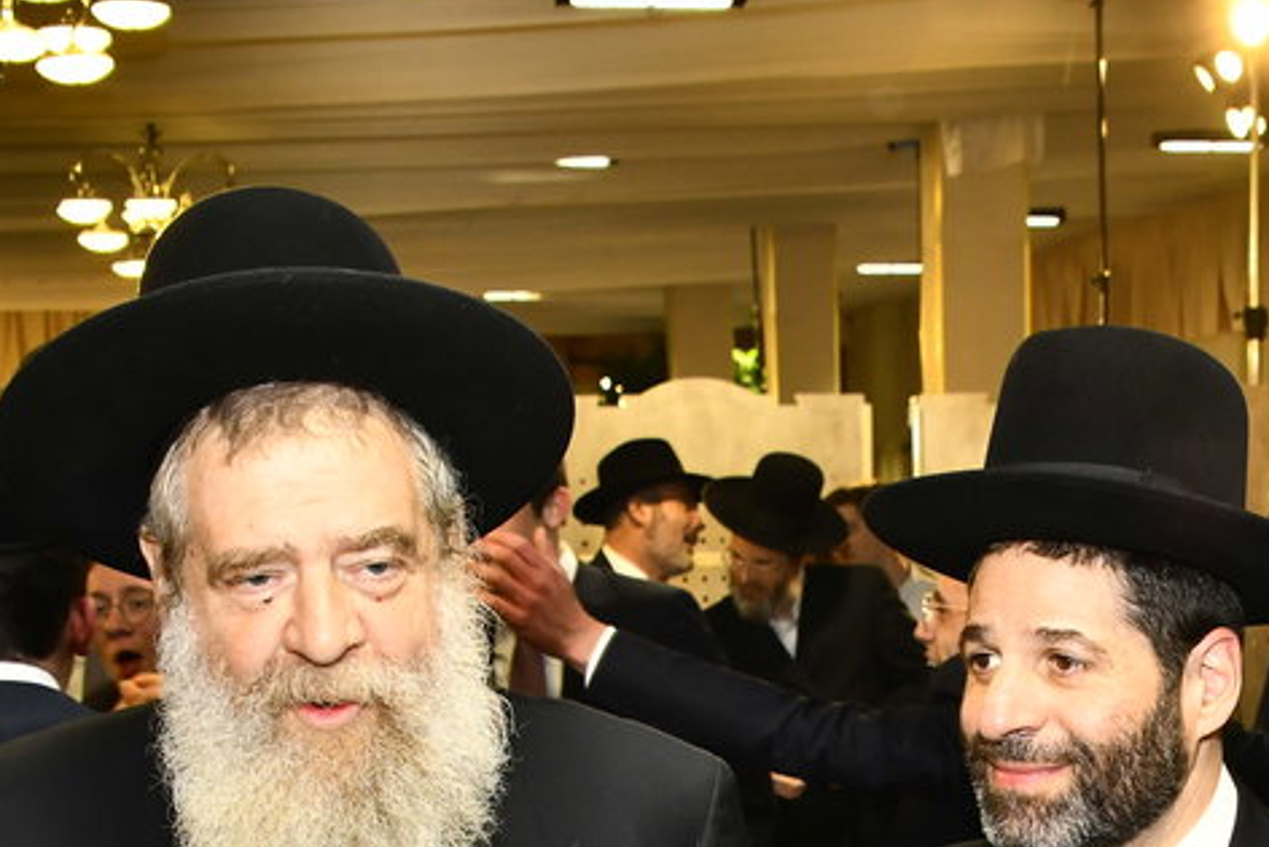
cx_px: 1102
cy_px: 1219
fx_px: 2926
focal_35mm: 83
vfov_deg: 15.4
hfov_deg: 23.9
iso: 800
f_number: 5.6
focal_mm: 28
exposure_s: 1/250
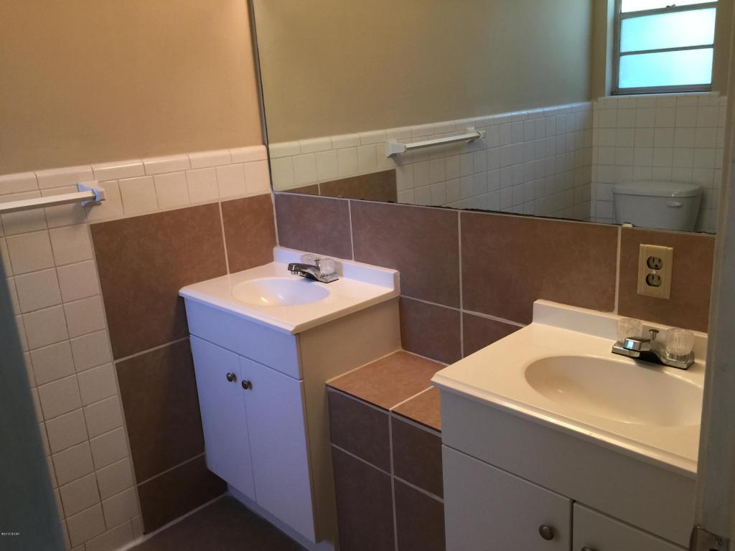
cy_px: 276
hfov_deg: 61.7
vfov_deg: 48.2
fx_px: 616
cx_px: 368
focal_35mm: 29
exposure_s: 1/30
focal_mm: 4.15
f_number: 2.2
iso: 50
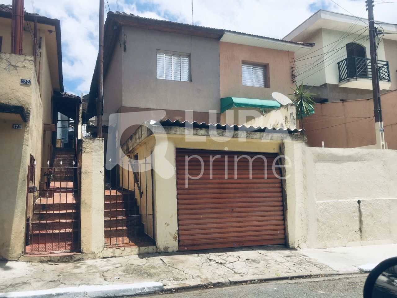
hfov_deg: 61.7
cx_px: 198
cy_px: 149
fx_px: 333
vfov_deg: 48.2
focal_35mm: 29
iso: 25
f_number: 2.2
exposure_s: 1/1972
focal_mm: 4.15
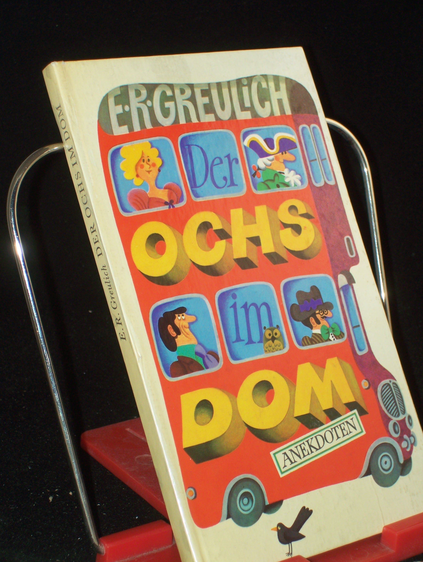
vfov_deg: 19.2
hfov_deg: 14.5
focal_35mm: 102
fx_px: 1660
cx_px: 212
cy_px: 281
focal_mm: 16.8
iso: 80
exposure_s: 1/100
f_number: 4.6
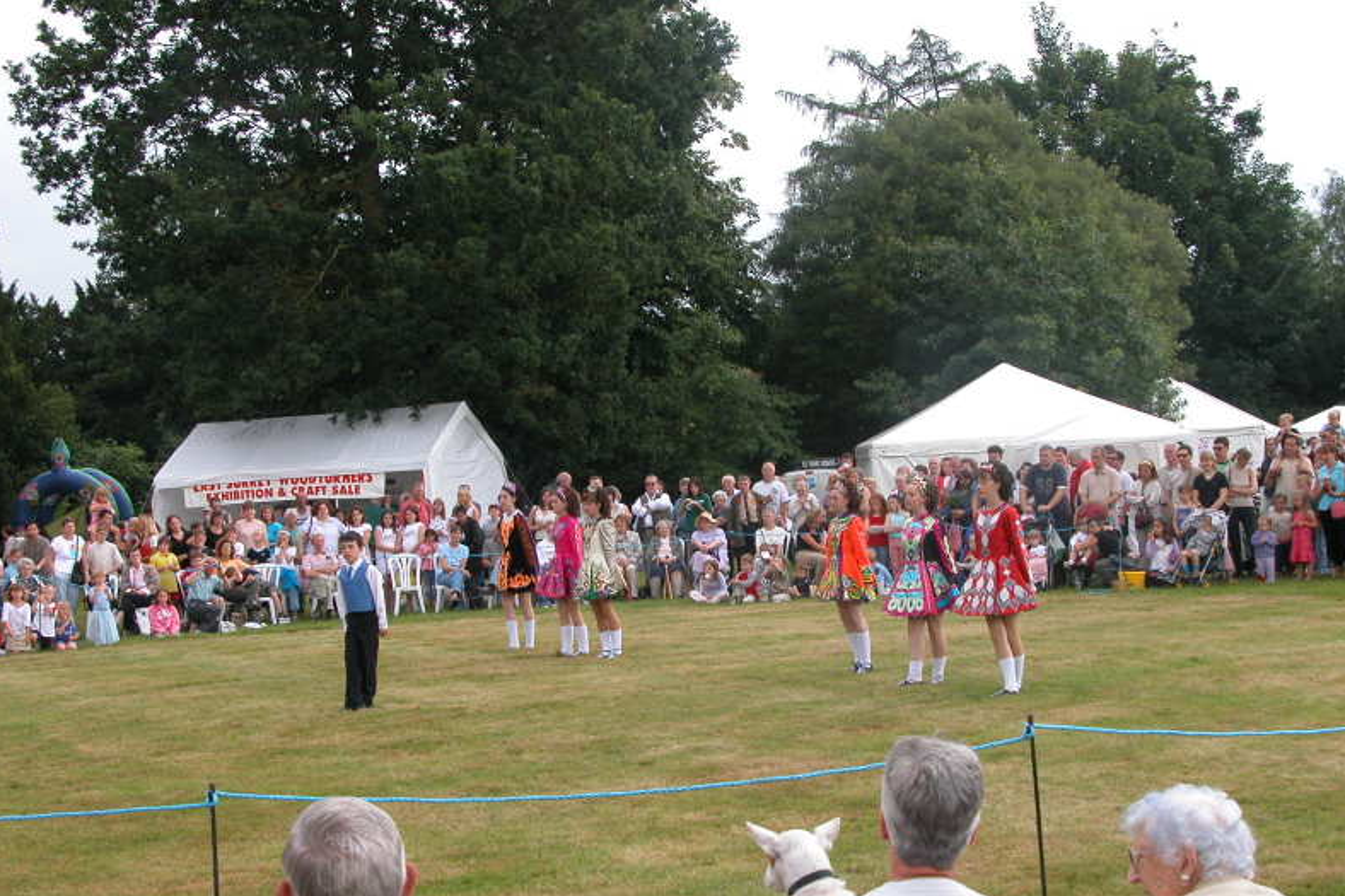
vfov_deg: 23.8
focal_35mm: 57
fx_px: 2129
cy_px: 509
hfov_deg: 35.1
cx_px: 666
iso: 100
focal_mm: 13.7
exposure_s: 1/136
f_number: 4.4
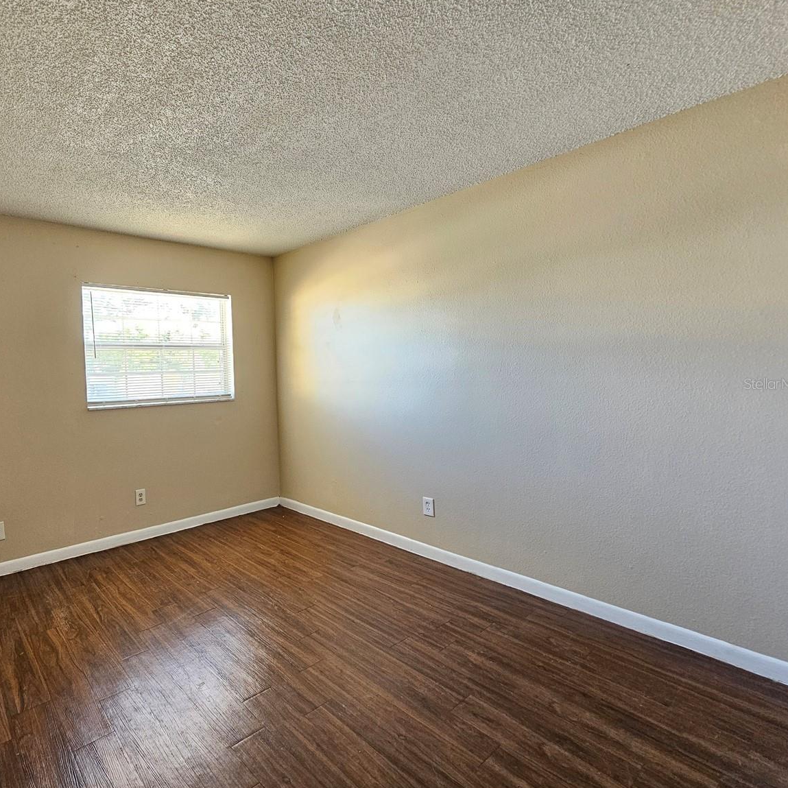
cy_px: 383
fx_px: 412
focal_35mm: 16
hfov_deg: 84.3
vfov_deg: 87.4
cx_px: 260
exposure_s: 1/40
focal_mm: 2.2
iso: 320
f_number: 2.2
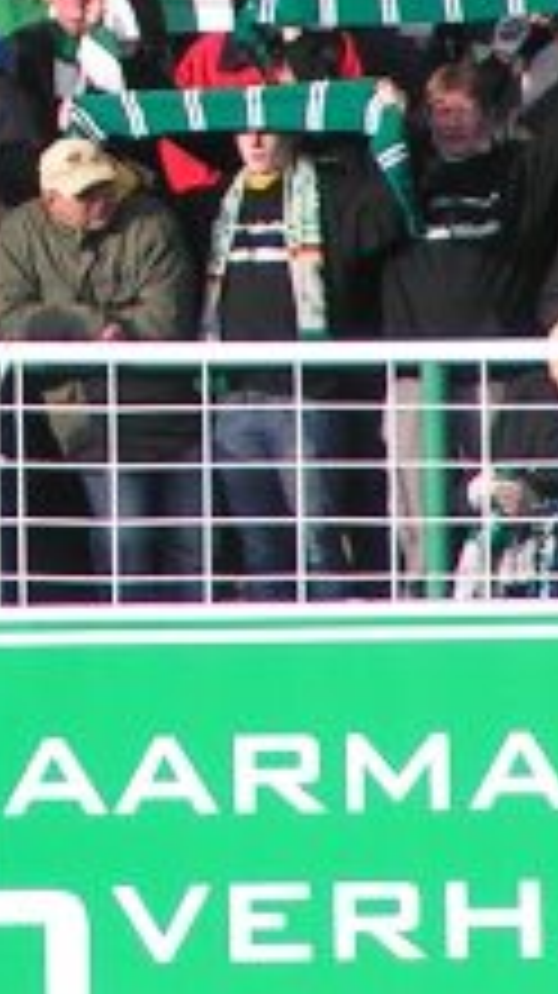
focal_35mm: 1341
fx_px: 35341
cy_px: -310
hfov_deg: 0.9
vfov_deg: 1.6
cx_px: -274
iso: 50
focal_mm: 52
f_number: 4
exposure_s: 1/320
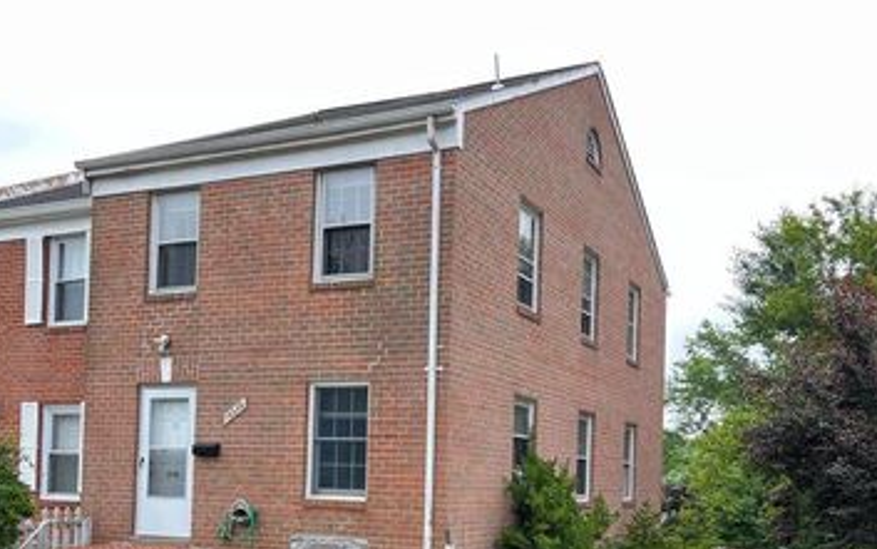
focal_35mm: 39
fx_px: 933
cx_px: 432
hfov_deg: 50.4
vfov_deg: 32.0
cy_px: 433
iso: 50
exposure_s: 1/497
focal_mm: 5.7
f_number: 1.5
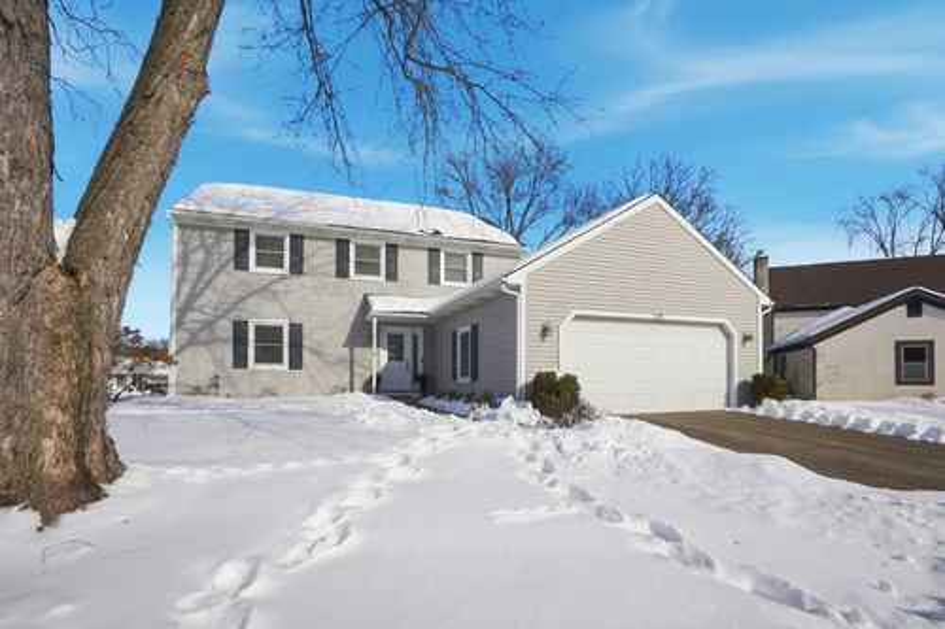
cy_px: 314
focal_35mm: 15
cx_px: 472
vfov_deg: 77.3
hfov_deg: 100.4
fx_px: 394
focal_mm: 10
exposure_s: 1/4000
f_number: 4
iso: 100
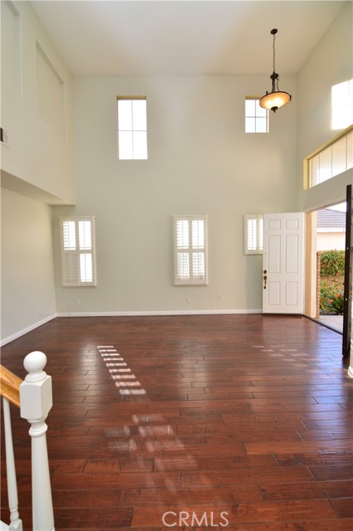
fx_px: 243
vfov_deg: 95.0
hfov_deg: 72.0
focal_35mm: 16
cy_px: 266
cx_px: 176
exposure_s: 1/100
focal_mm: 11
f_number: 5
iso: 180
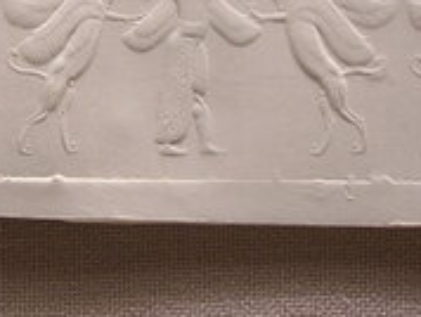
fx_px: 2679
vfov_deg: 6.8
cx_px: 73
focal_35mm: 220
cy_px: 28
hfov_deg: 9.0
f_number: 4.2
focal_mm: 11.6
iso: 100
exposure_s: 1/4.7
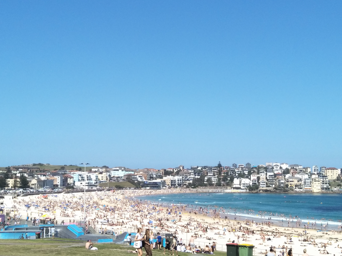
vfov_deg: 66.0
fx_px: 198
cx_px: 171
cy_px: 128
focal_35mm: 20
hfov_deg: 81.7
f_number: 2.2
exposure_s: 1/1347
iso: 32
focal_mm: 3.46
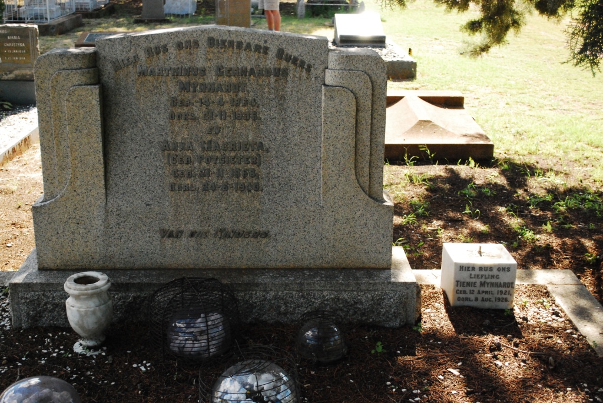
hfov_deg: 41.1
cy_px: 202
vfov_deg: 28.1
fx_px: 805
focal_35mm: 48
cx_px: 302
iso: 1600
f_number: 5
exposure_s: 1/2000
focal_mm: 32
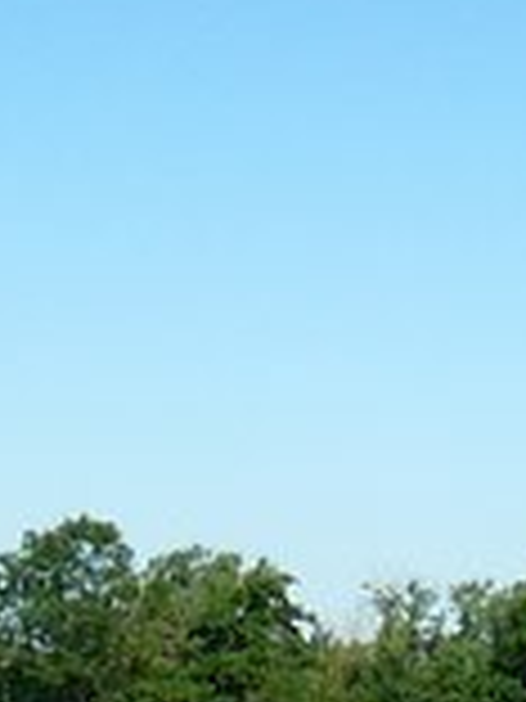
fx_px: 3627
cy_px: 1300
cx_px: 432
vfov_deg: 10.3
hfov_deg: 8.3
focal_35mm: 179
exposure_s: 1/500
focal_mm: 5.2
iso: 80
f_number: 5
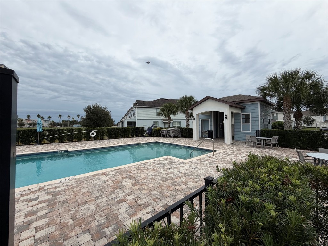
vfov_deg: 85.7
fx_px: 133
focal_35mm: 14
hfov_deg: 102.1
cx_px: 164
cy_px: 123
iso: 50
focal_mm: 2.22
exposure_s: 1/502
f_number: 2.2
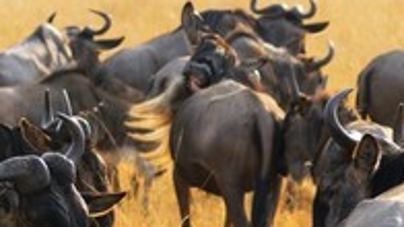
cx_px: 9
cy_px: 174
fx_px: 4786
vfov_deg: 2.7
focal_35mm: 447
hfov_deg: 4.8
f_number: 4
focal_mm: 80
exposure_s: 1/350
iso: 125
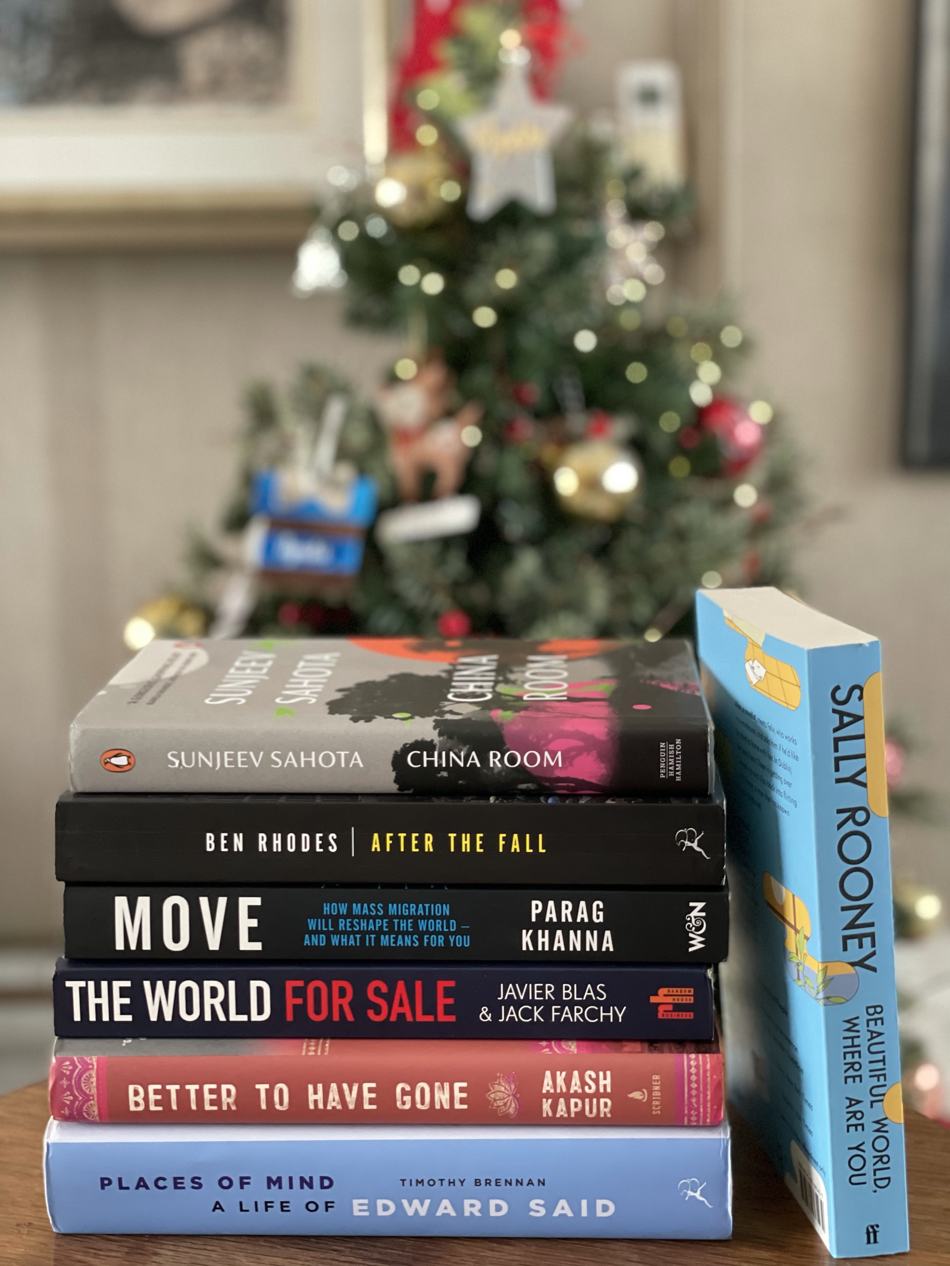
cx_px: 475
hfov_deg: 28.0
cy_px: 633
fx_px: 1903
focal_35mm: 52
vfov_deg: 36.8
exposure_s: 1/40
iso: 320
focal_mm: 6
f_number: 2
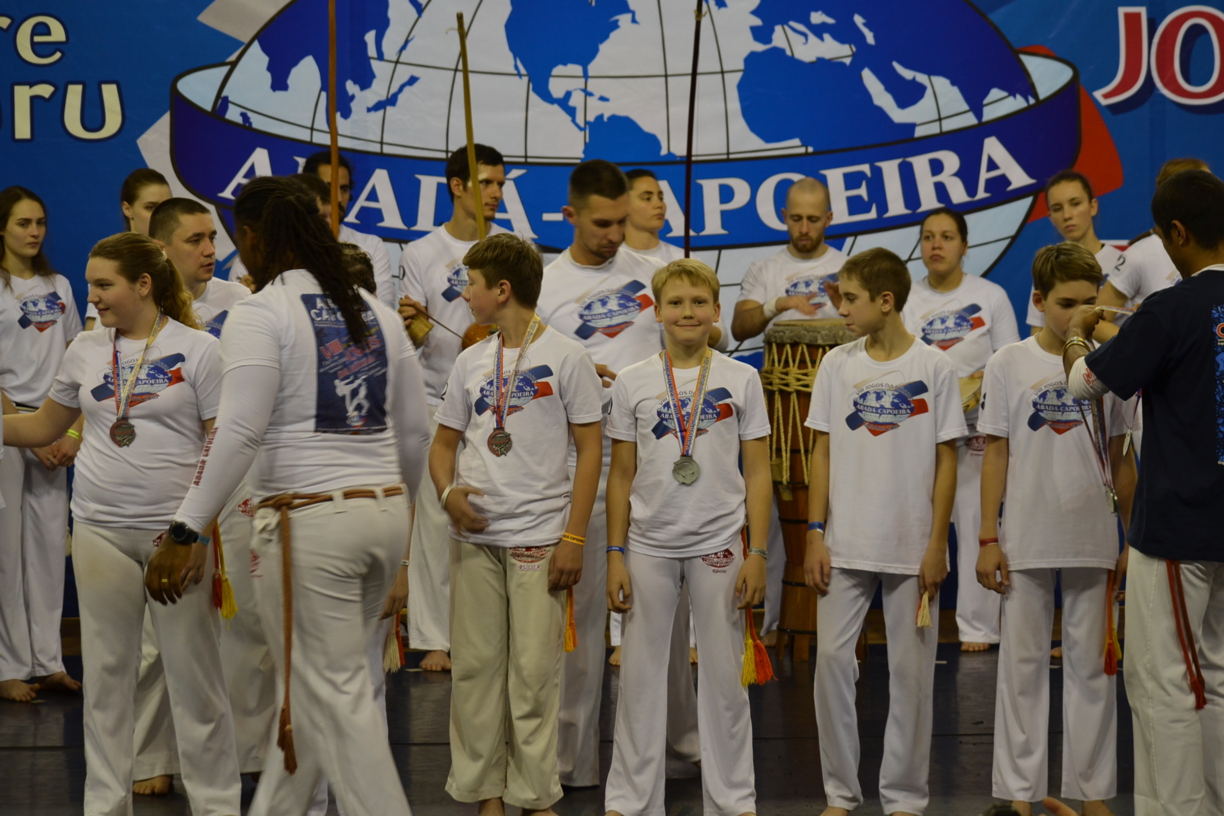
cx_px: 612
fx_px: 3570
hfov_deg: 19.5
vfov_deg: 13.0
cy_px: 408
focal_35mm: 105
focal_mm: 70
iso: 400
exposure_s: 1/60
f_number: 4.5
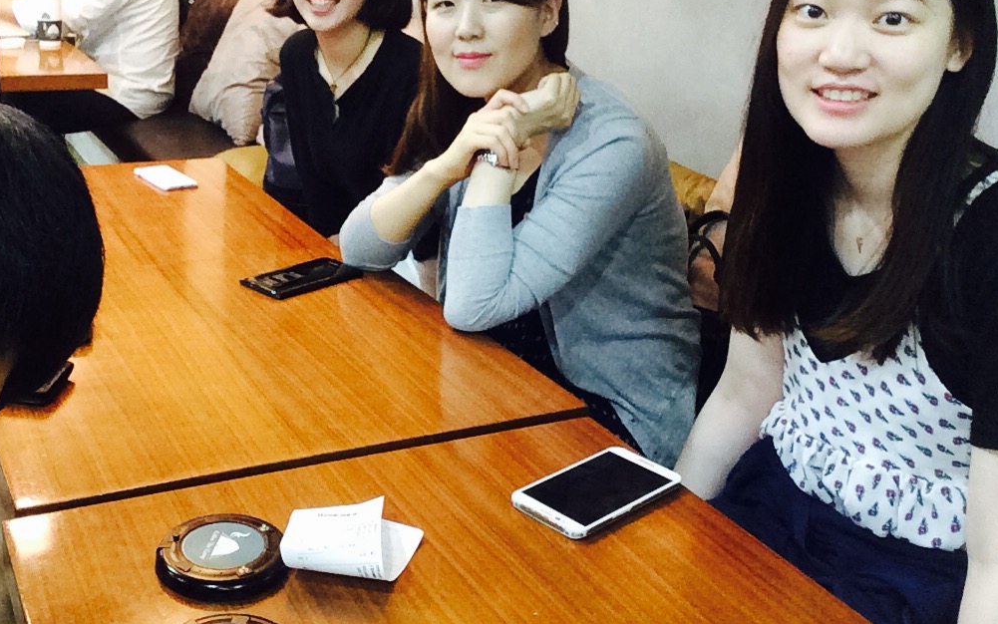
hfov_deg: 46.7
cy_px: 210
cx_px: 363
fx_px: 1143
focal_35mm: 42
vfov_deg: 30.3
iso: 320
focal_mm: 2.15
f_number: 2.4
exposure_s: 1/30
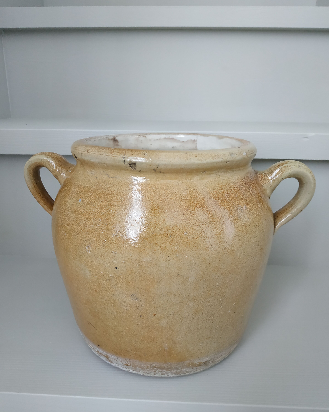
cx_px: 164
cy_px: 219
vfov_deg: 66.0
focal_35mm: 26
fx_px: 316
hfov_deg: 54.9
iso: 250
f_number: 1.9
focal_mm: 3.94
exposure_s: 1/25
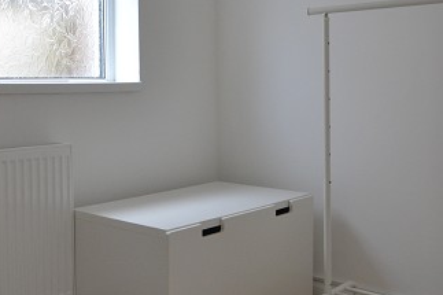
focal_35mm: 48
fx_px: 593
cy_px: 115
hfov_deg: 39.9
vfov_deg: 27.8
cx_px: 114
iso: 560
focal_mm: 13
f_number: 3.5
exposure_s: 1/60
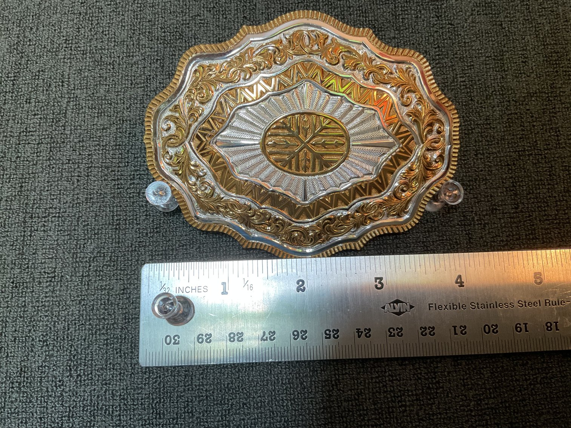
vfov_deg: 48.2
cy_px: 214
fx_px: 478
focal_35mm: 29
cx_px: 286
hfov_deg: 61.7
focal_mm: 3
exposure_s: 1/60
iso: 100
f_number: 1.8
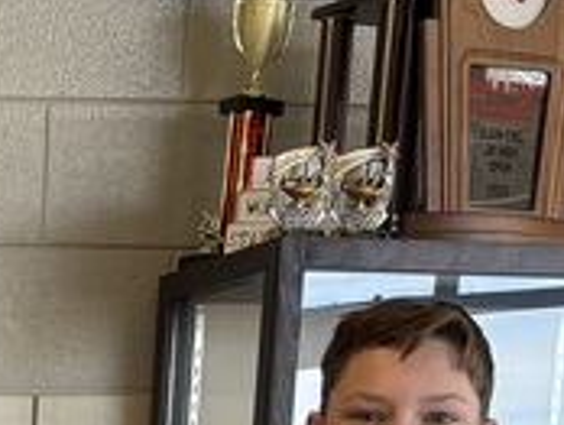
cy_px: 1080
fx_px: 2300
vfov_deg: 9.2
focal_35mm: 141
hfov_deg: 13.0
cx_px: -360
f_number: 1.78
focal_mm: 6.76
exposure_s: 1/60
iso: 125
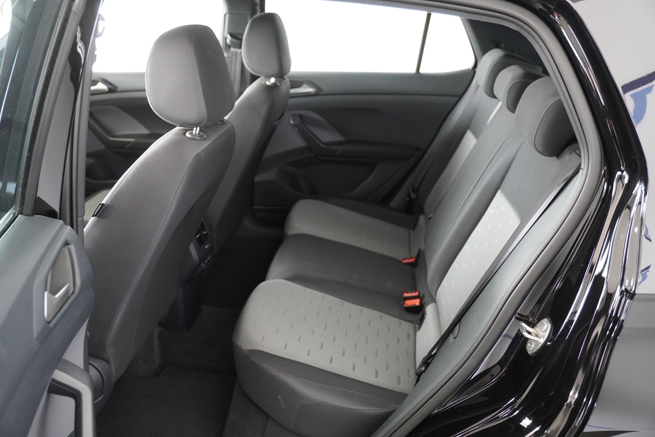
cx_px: 328
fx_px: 546
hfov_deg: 61.9
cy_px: 218
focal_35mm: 30
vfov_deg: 43.6
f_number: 2.8
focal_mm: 20
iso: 2000
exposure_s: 1/160
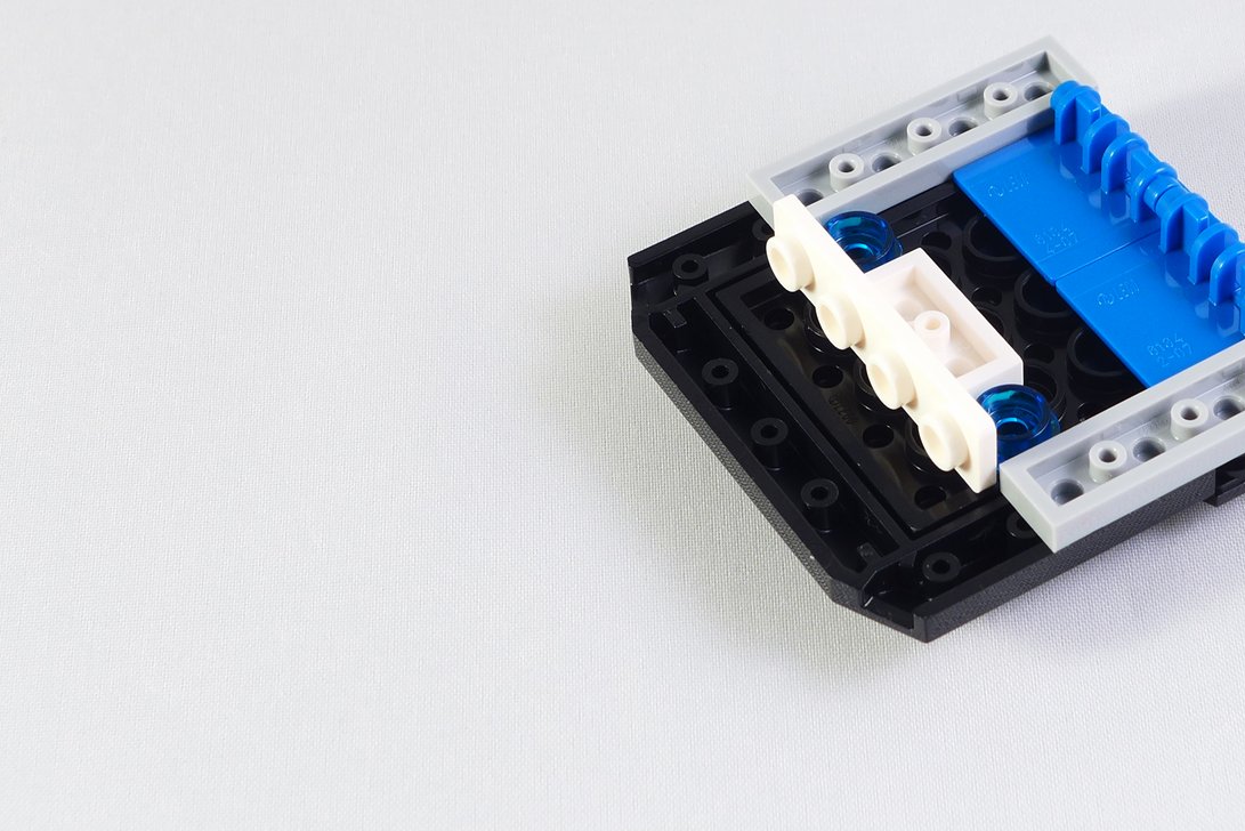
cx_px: 950
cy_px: 264
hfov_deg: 18.6
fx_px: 3770
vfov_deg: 12.6
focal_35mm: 109
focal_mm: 13.7
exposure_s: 1/1.6
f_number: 4.5
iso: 80
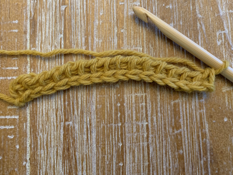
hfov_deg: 59.9
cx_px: 107
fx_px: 202
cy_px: 78
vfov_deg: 46.7
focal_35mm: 30
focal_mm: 4.25
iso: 400
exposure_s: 1/60
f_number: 1.8
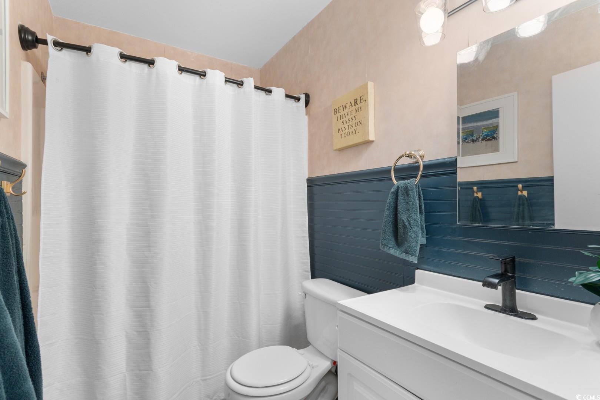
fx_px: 267
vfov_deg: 73.7
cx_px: 300
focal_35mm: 16
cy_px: 200
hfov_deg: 96.7
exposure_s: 1/4
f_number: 4.8
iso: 100
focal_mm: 11
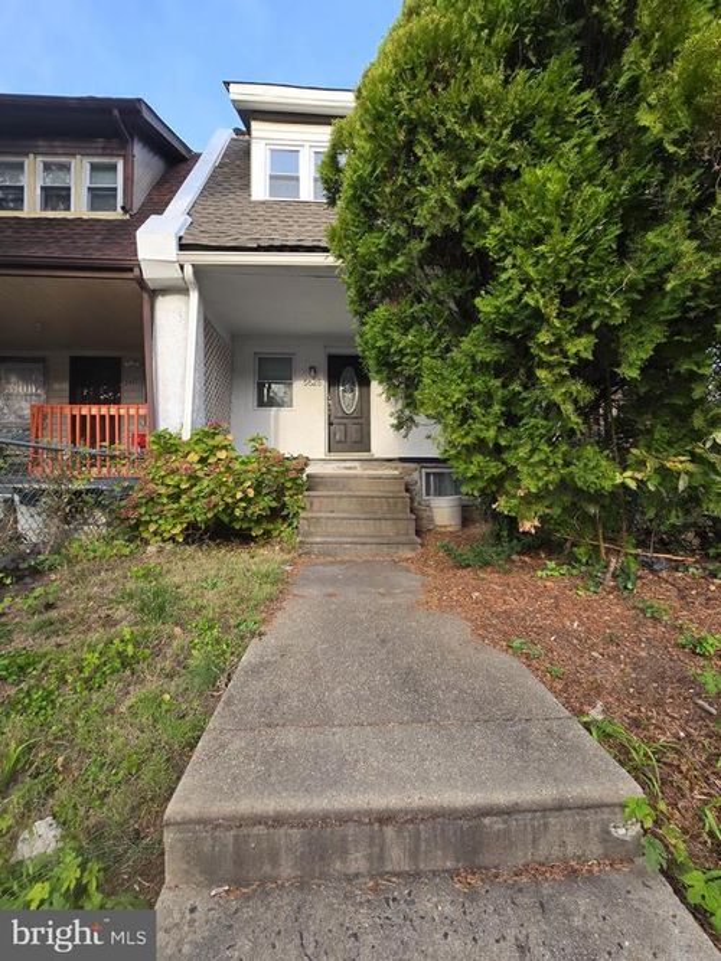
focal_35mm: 13
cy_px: 480
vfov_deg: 106.2
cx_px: 360
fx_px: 361
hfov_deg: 89.9
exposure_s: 1/214
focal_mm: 2.2
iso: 50
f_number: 2.2
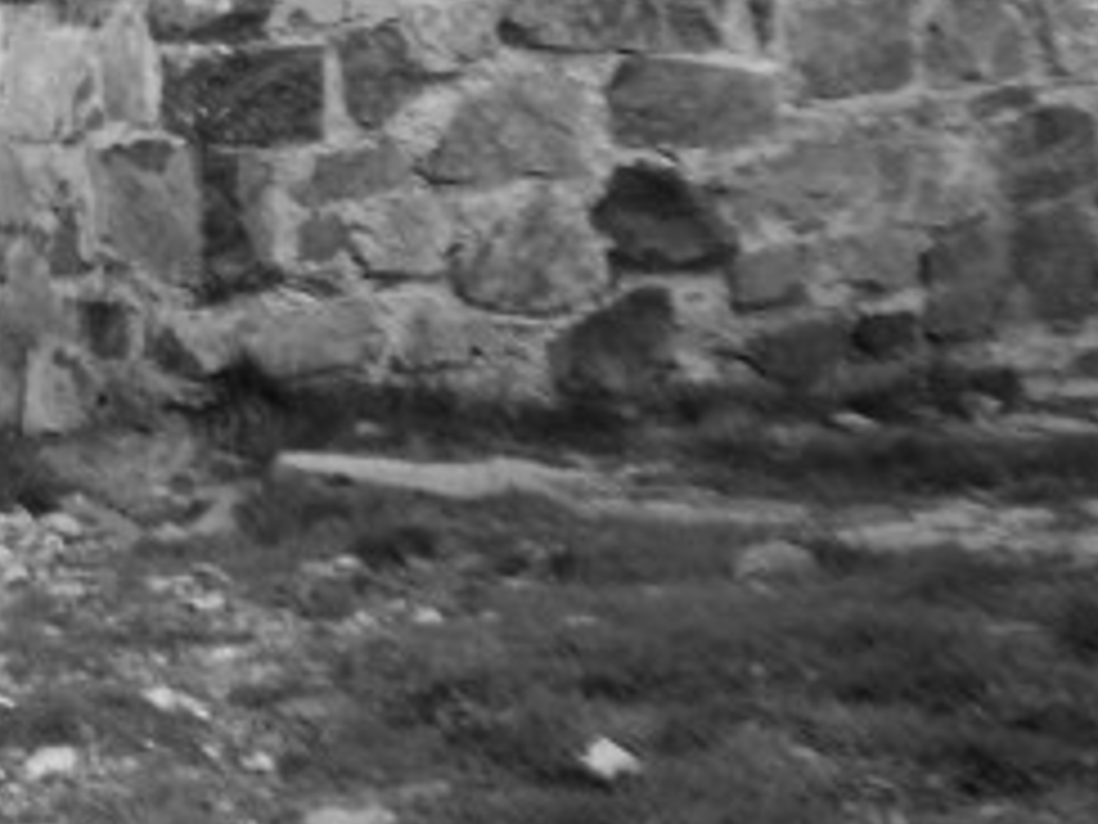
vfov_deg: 12.2
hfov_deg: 15.1
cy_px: -266
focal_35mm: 118
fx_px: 3743
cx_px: -675
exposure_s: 1/243
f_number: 4.5
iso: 100
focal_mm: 5.9
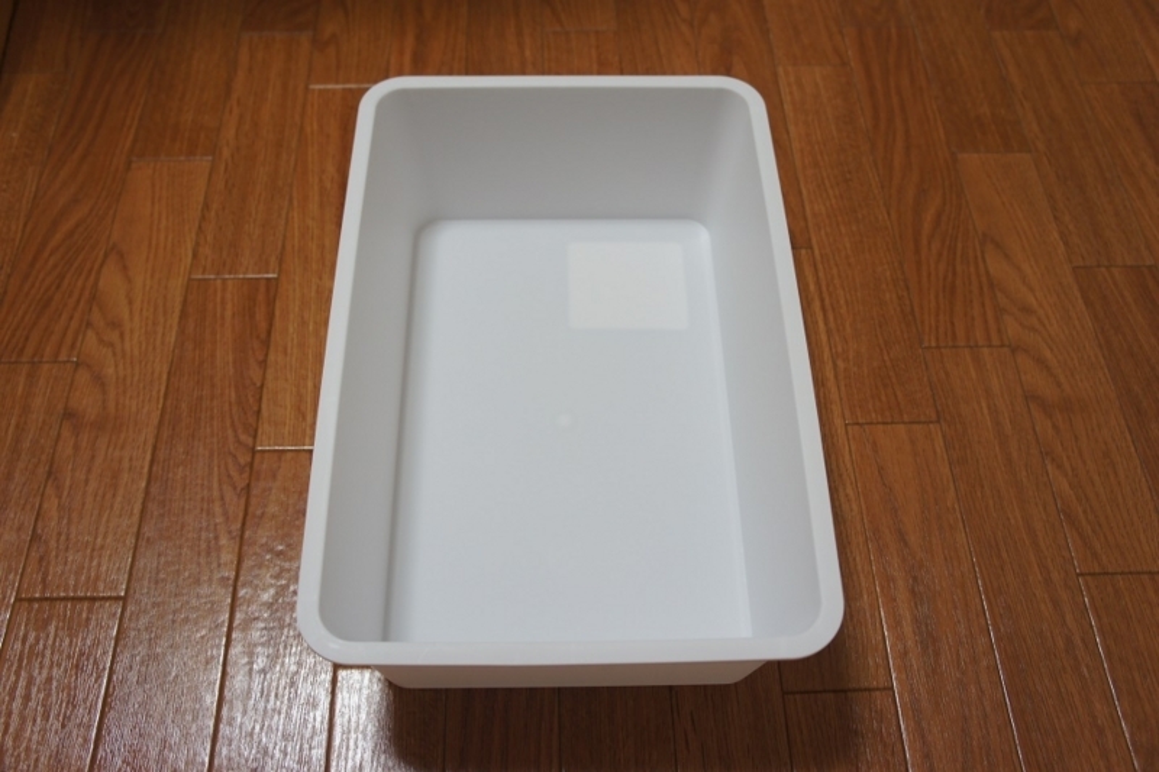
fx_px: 1014
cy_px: 386
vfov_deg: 41.7
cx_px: 580
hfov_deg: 59.5
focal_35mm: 32
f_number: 4
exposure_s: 1/40
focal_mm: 21
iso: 320
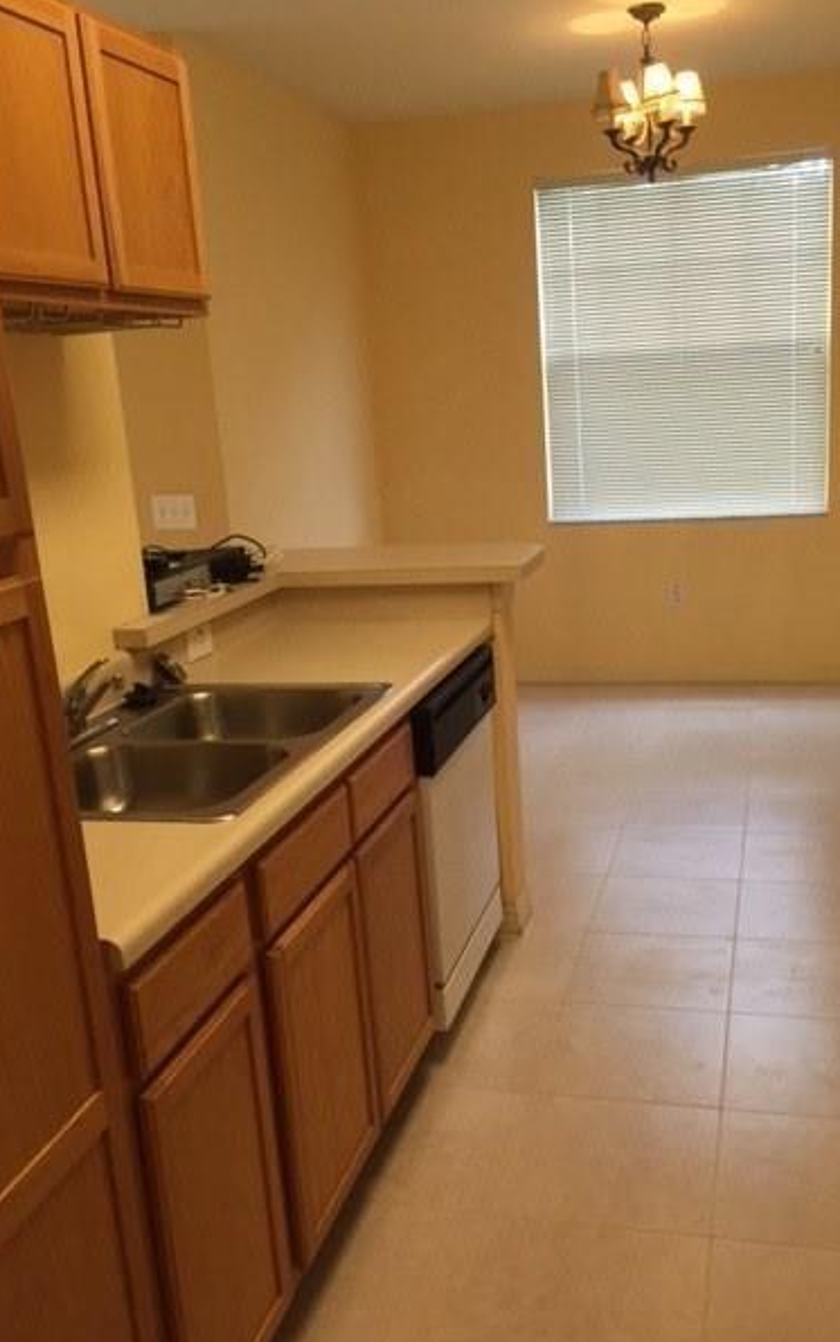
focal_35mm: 33
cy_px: 698
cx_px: 482
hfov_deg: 38.3
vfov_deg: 58.1
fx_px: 1208
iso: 50
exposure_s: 1/30
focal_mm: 4.15
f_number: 2.2
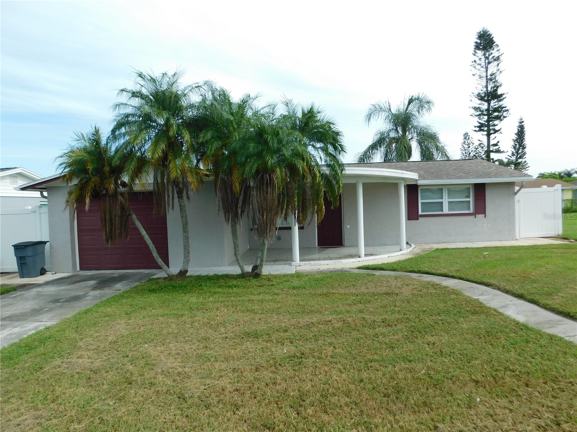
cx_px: 288
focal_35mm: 23
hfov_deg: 73.9
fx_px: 383
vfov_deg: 58.9
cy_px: 216
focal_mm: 4
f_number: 3
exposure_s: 1/1000
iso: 125
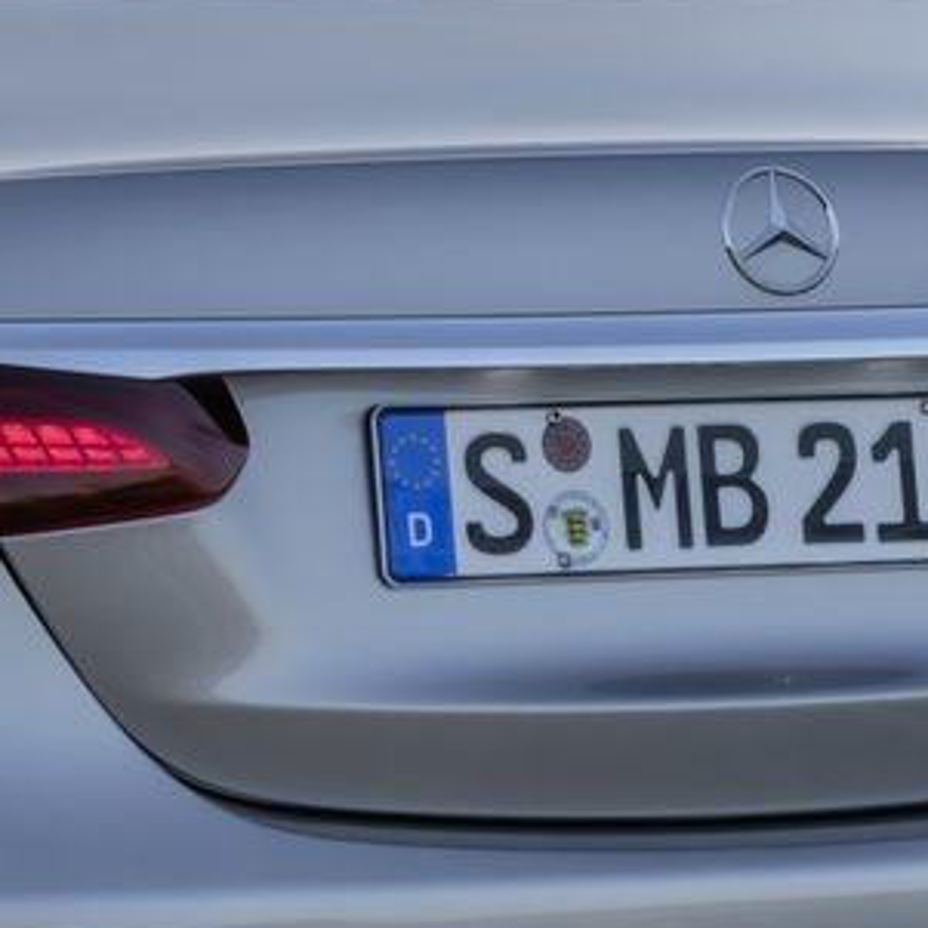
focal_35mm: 260
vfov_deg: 6.7
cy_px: -114
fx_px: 7886
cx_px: -518
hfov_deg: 6.6
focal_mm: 48
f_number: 22
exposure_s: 1/2.5
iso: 31
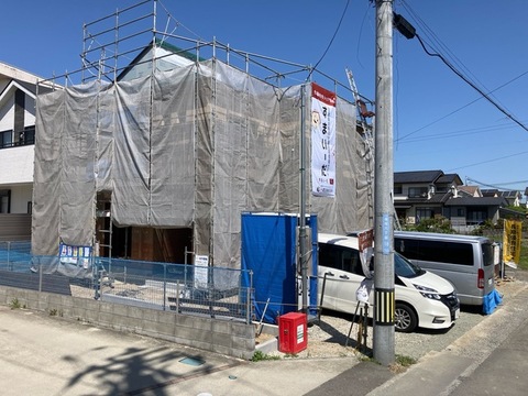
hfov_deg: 63.4
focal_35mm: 28
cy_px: 198
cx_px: 264
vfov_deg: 49.7
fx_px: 427
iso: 32
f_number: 1.8
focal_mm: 3.99
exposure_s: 1/2703
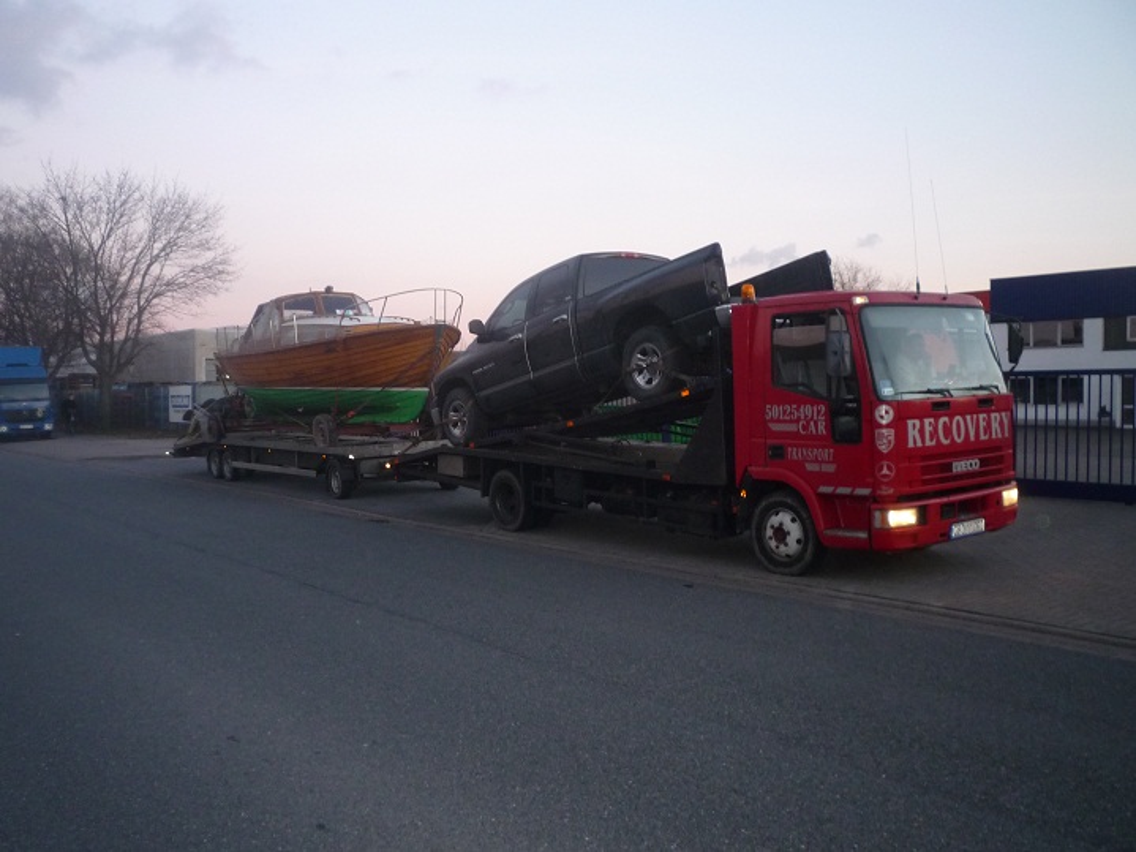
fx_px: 1050
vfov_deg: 44.1
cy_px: 426
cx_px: 568
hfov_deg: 56.8
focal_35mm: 32
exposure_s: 1/30
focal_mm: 5.2
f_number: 3.3
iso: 200
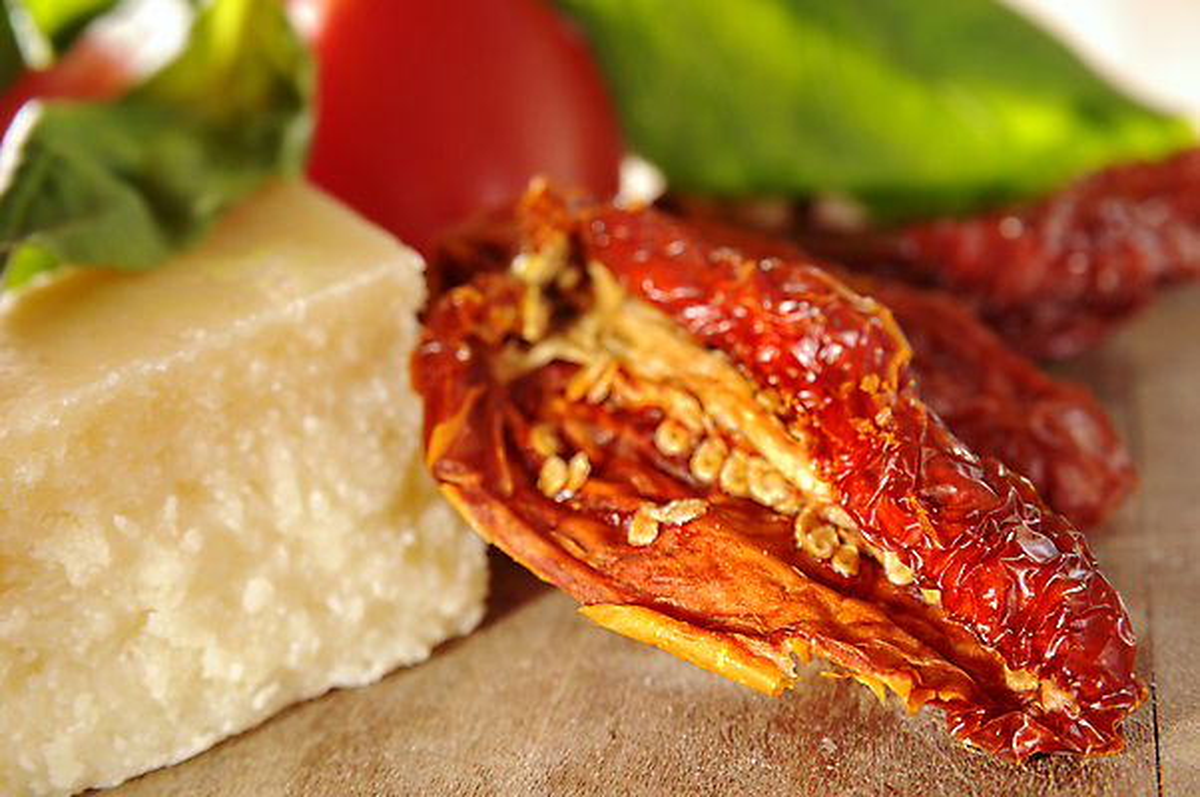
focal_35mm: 90
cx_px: 600
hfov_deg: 22.6
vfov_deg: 15.2
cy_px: 398
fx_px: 2997
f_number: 9
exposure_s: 1/200
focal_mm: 60
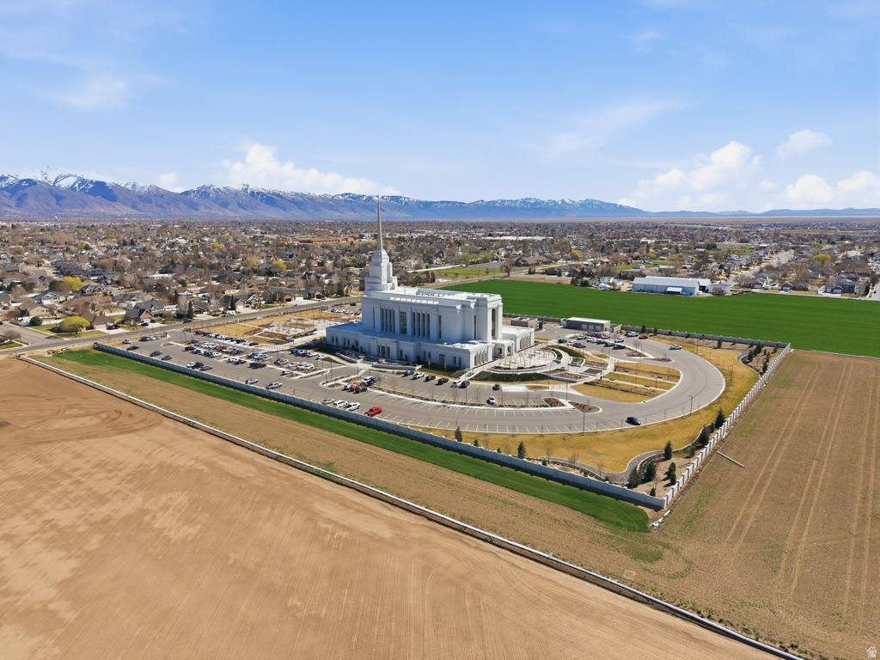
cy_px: 330
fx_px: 610
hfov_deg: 71.6
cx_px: 440
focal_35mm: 24
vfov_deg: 56.8
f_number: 1.8
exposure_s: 1/6000
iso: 200
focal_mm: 8.7
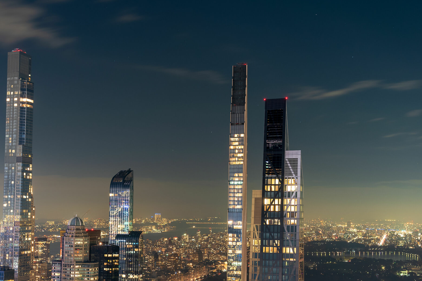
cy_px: 174
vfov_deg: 29.8
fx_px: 528
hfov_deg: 43.5
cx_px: 186
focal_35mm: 45
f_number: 7.1
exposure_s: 15
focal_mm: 34
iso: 200
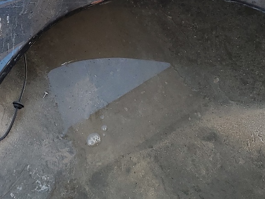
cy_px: 29
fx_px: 543
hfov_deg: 27.0
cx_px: 60
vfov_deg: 20.4
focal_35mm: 71
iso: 50
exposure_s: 1/208
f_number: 1.5
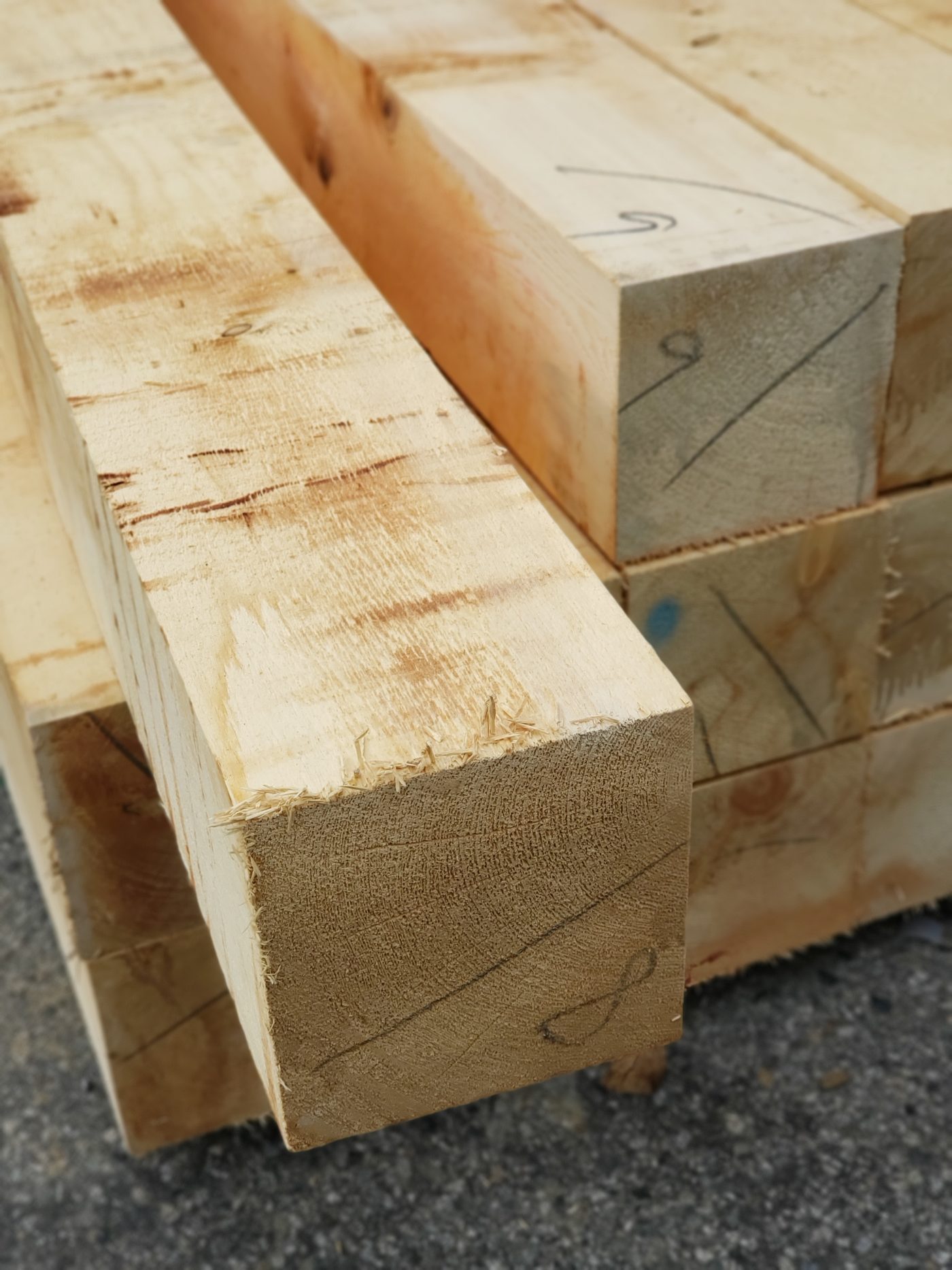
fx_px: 1907
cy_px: 635
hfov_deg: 28.0
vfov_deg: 36.8
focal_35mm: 52
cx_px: 476
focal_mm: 6
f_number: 2.4
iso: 32
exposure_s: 1/488
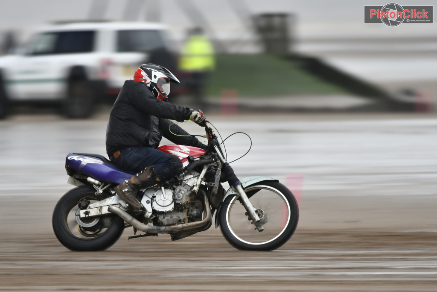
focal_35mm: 750
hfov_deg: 2.7
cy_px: 146
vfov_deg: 1.8
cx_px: 218
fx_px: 9105
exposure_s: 1/100
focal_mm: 500
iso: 640
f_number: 5.6
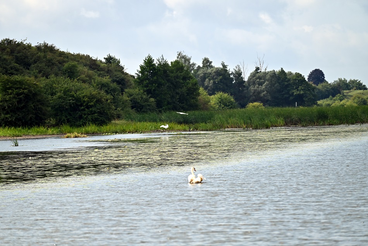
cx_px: 184
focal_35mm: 195
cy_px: 123
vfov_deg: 7.0
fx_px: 1994
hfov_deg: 10.5
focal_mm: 195
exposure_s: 1/1600
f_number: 5.6
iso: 200
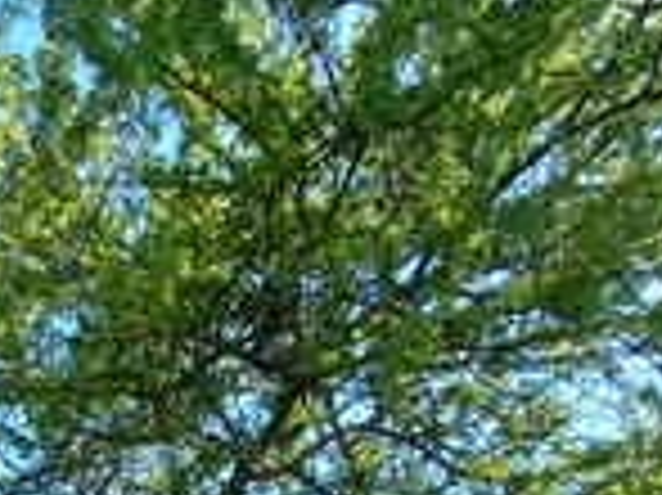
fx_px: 917
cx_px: -86
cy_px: 688
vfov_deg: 25.0
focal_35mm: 48
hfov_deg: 33.9
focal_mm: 1.65
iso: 50
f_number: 2.2
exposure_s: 1/275
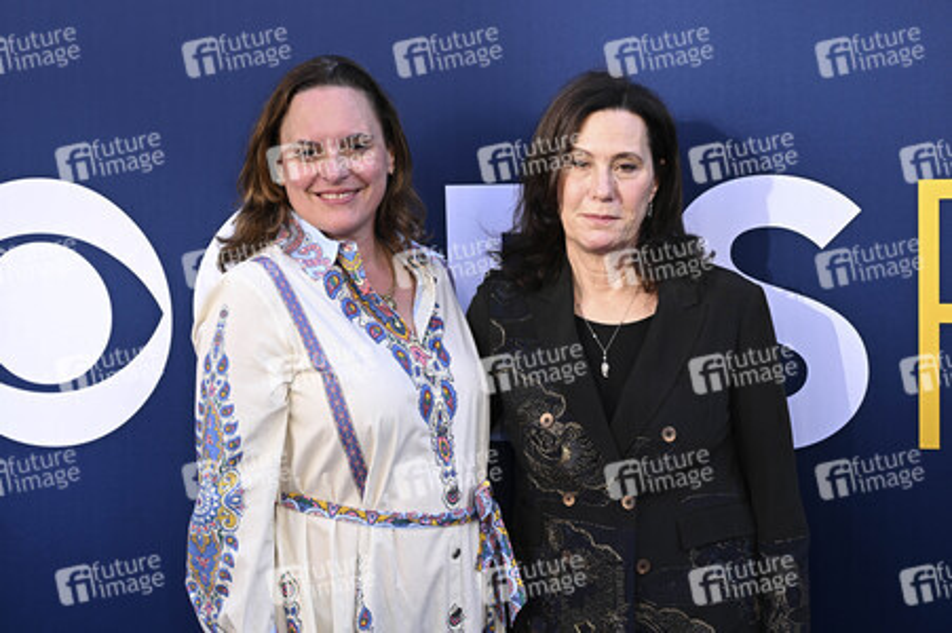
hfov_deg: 35.1
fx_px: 1506
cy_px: 316
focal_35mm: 57
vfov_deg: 23.7
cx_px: 476
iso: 320
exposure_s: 1/200
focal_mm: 57
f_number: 5.6
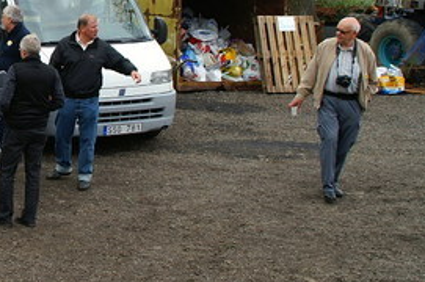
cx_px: -110
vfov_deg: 14.5
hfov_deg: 20.3
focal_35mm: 93
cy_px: 27
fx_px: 1097
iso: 100
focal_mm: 24
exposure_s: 1/350
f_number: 4
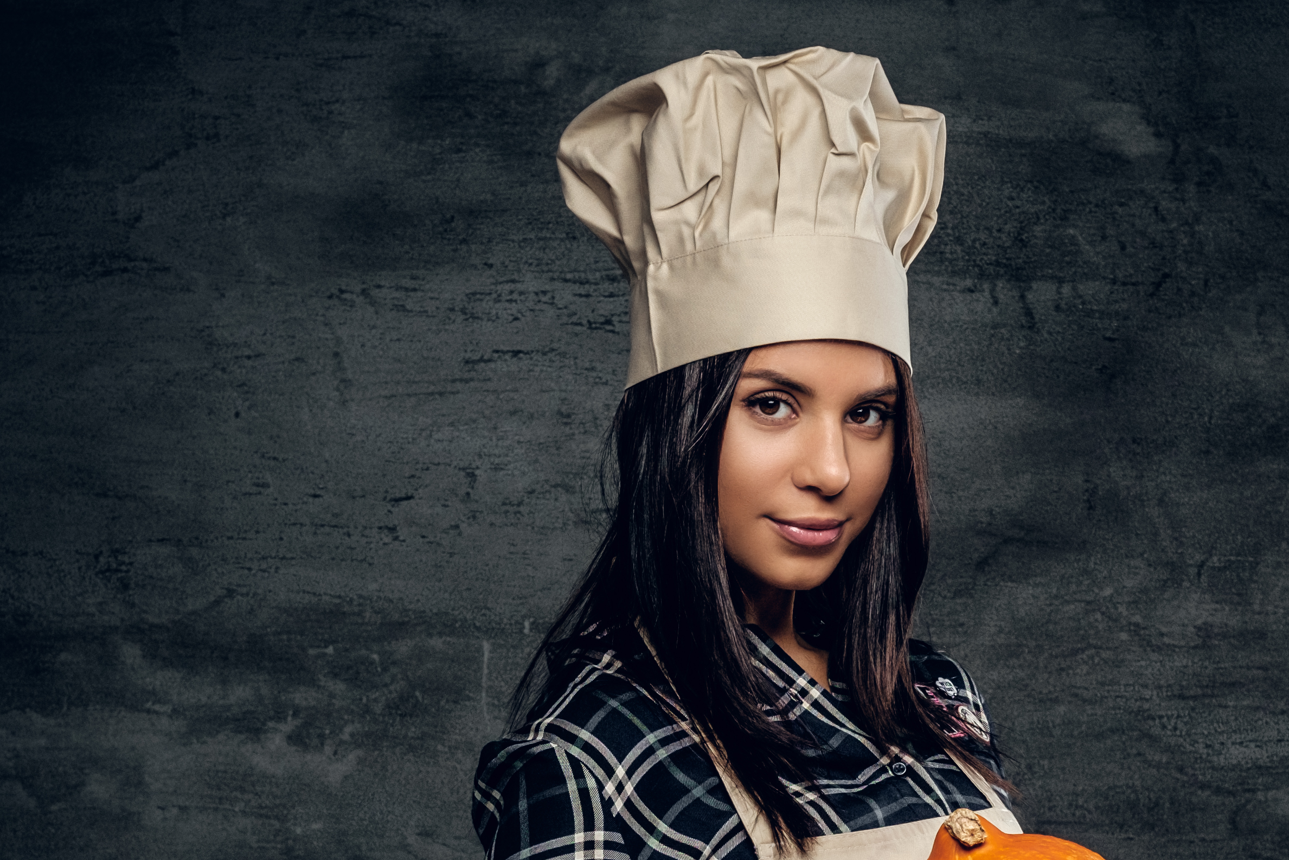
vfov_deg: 7.9
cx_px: 820
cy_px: 848
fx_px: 6194
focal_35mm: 173
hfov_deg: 11.9
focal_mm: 56
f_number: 9
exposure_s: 1/180
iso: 200
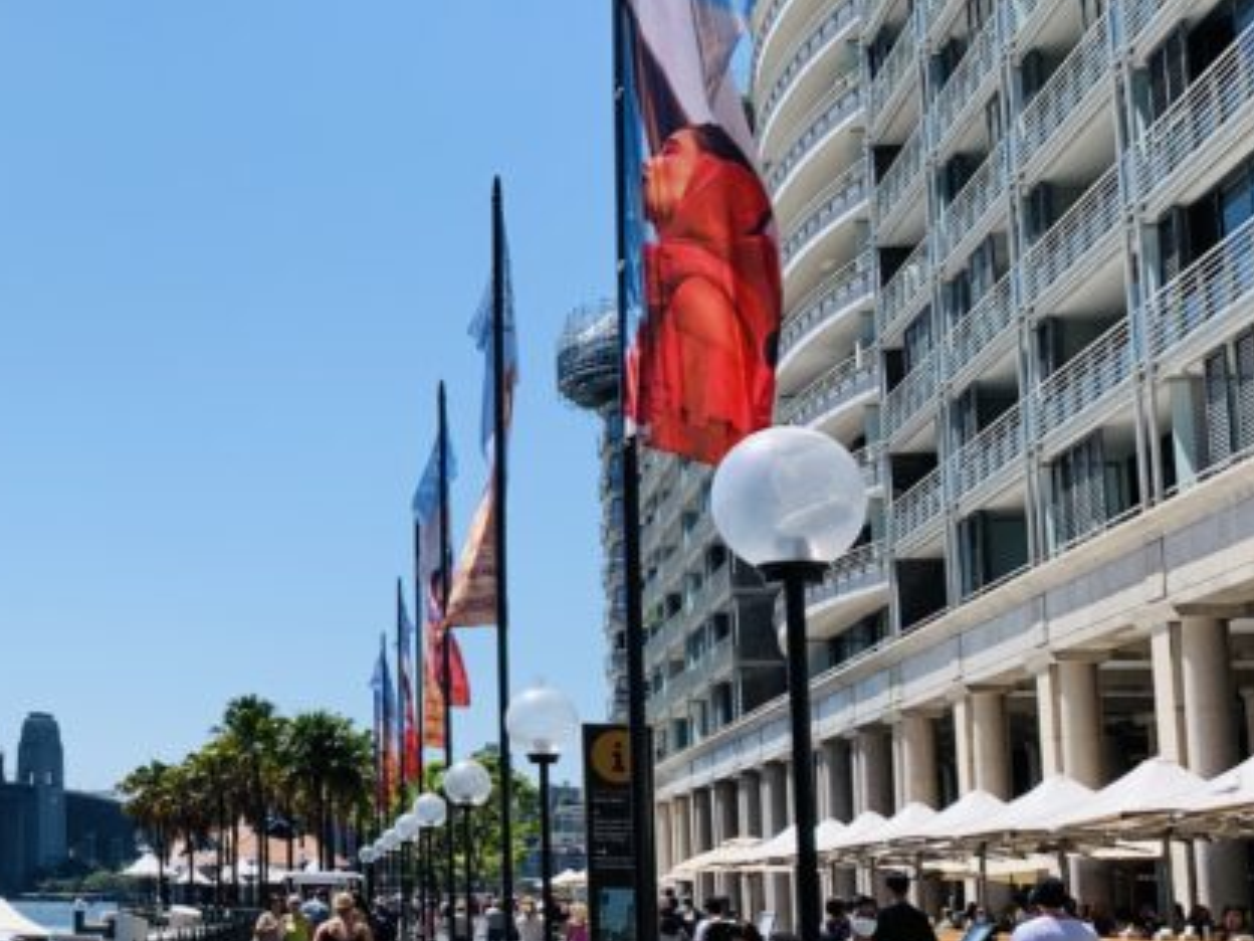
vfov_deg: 22.9
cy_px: 477
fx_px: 2318
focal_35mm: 64
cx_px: -39
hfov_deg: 28.2
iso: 25
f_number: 1.8
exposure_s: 1/3289
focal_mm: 4.25
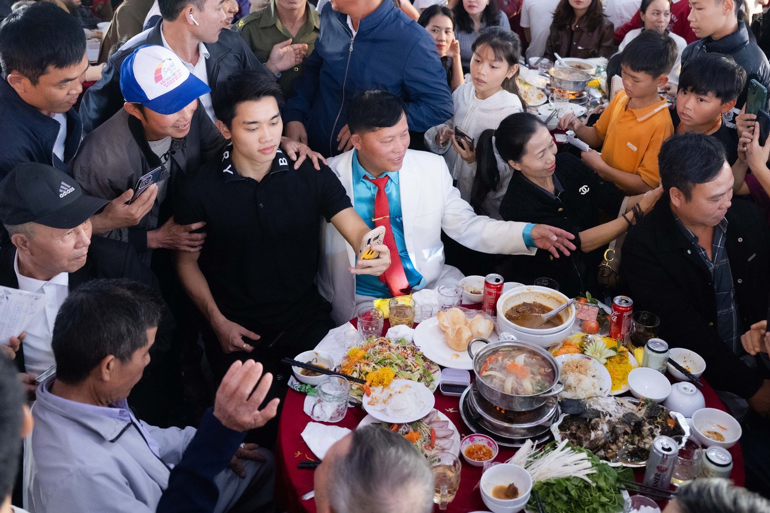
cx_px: 439
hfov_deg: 51.7
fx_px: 791
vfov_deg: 35.6
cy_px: 167
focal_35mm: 37
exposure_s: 1/200
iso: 2500
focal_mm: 24
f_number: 2.8
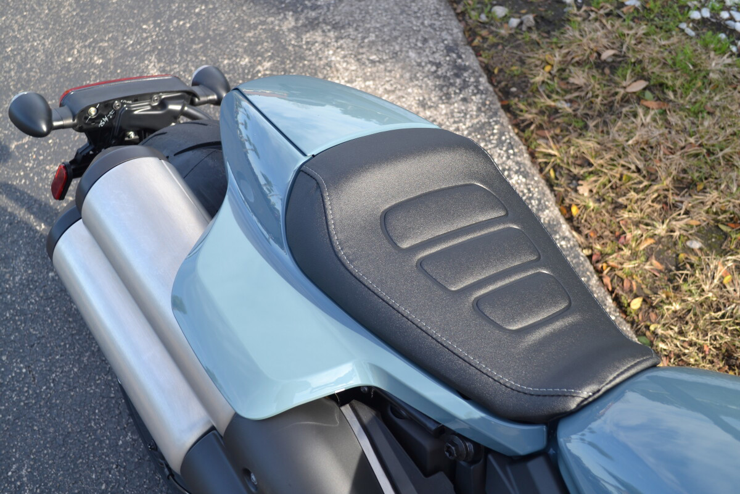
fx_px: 863
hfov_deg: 46.4
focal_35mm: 42
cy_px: 247
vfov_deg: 31.9
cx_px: 370
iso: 110
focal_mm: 28
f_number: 5.6
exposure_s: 1/125
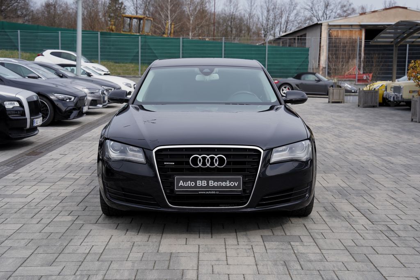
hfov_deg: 36.2
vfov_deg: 24.6
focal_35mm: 55
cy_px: 140
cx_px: 210
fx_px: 642
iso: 100
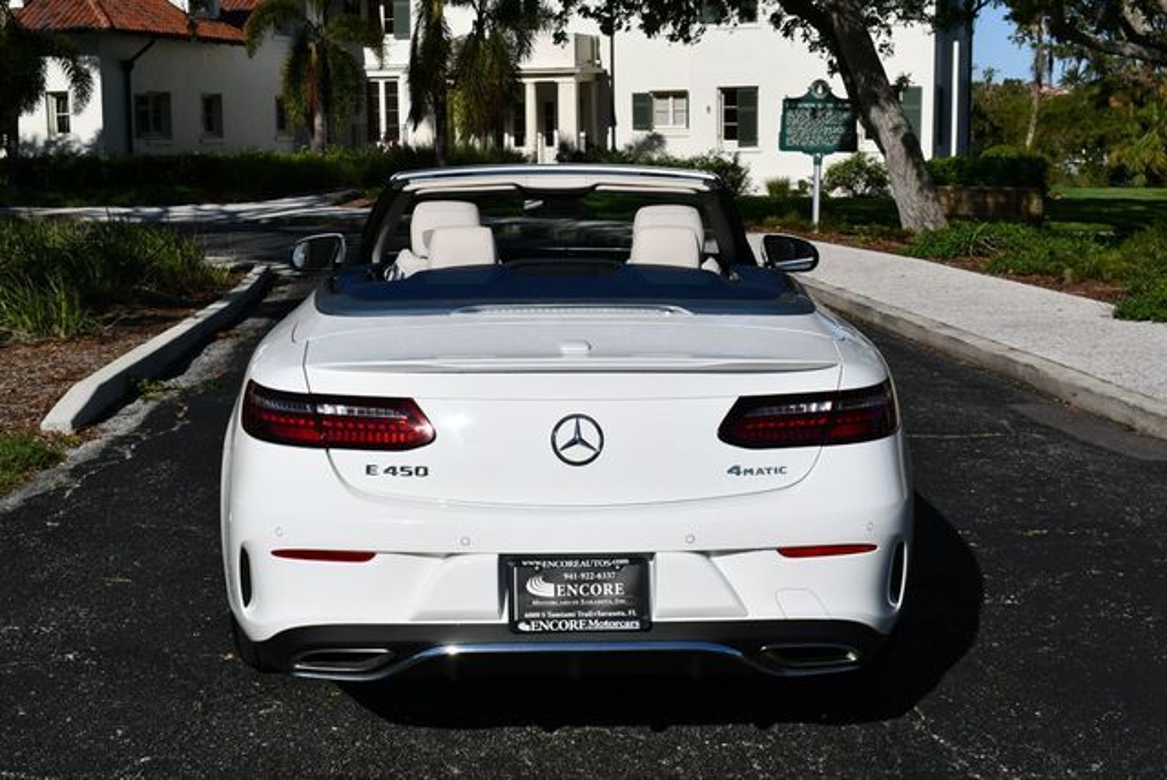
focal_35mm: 52
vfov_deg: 26.0
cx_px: 584
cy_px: 390
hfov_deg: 38.2
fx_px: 1687
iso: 100
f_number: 11
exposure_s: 1/500
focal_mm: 26
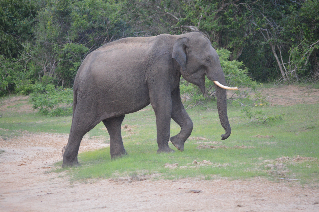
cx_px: 160
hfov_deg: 9.2
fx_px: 1992
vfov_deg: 6.1
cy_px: 106
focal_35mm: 225
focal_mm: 150
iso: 1600
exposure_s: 1/125
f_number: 5
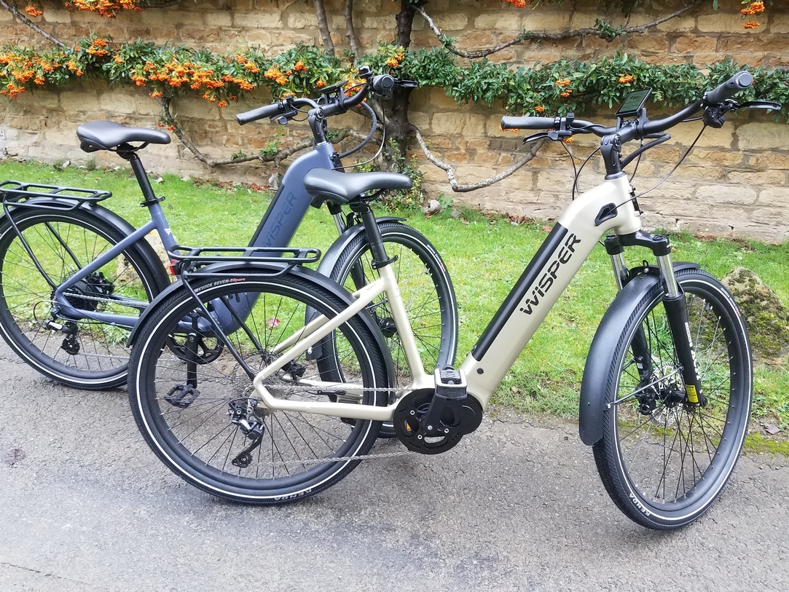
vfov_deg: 46.7
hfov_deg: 59.9
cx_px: 401
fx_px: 684
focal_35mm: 30
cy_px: 254
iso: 80
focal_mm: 4.2
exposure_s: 1/100
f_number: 1.7
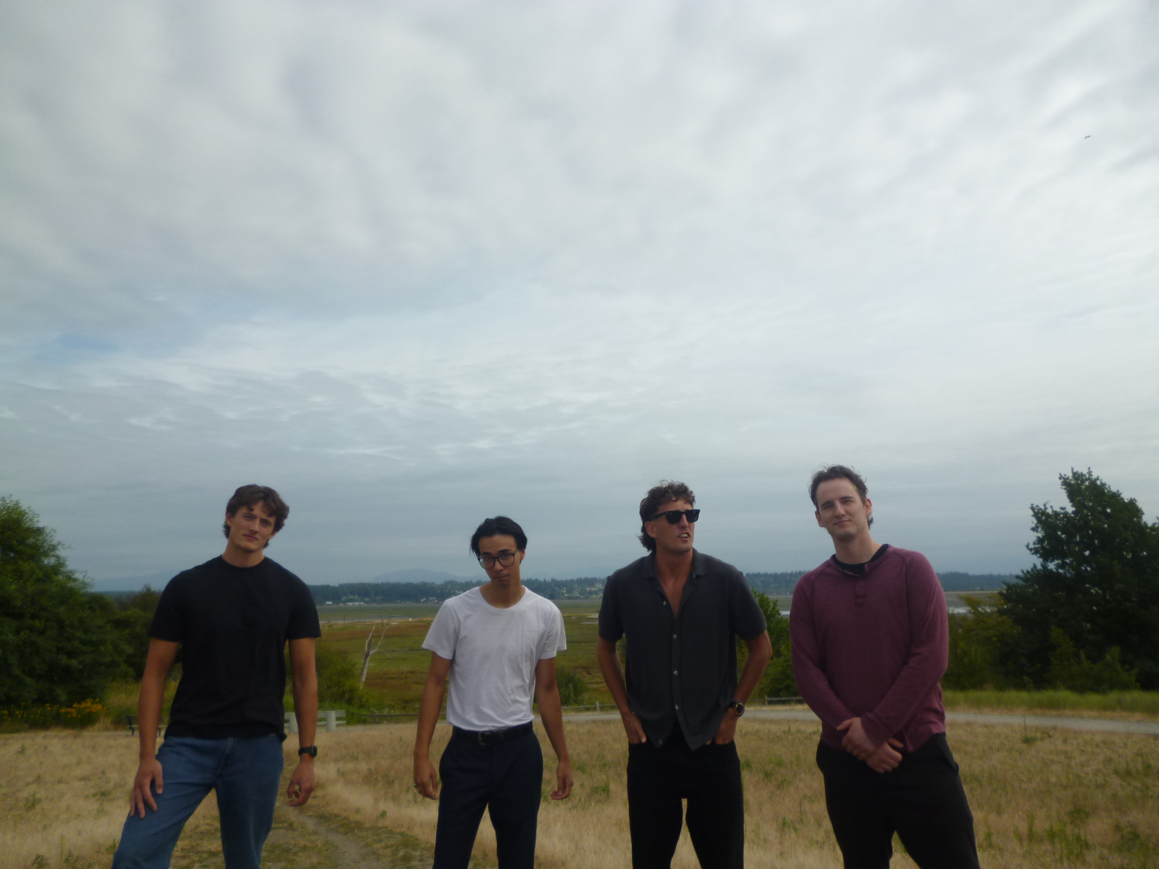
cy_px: 434
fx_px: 937
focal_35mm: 28
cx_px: 580
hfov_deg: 63.4
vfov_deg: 49.7
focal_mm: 5
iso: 100
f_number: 9
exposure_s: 1/250
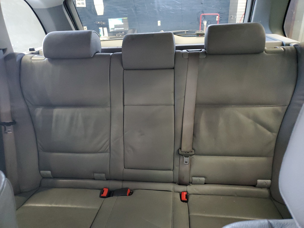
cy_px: 114
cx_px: 152
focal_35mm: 26
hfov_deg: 67.3
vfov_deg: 53.1
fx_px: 228
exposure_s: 1/15
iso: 432
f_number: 1.5
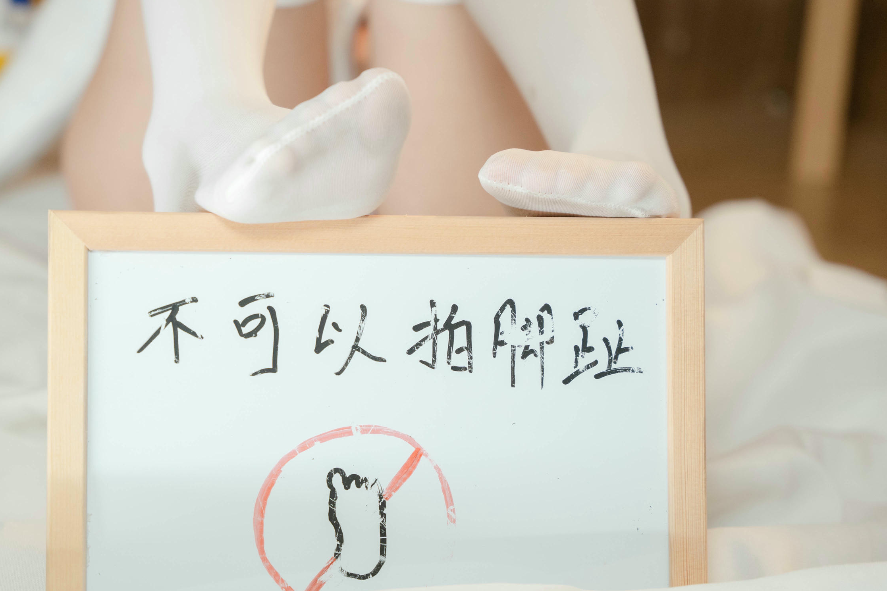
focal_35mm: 94
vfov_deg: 14.5
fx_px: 2316
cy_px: 313
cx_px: 328
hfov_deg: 21.6
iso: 640
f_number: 2.8
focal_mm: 70
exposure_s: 1/100
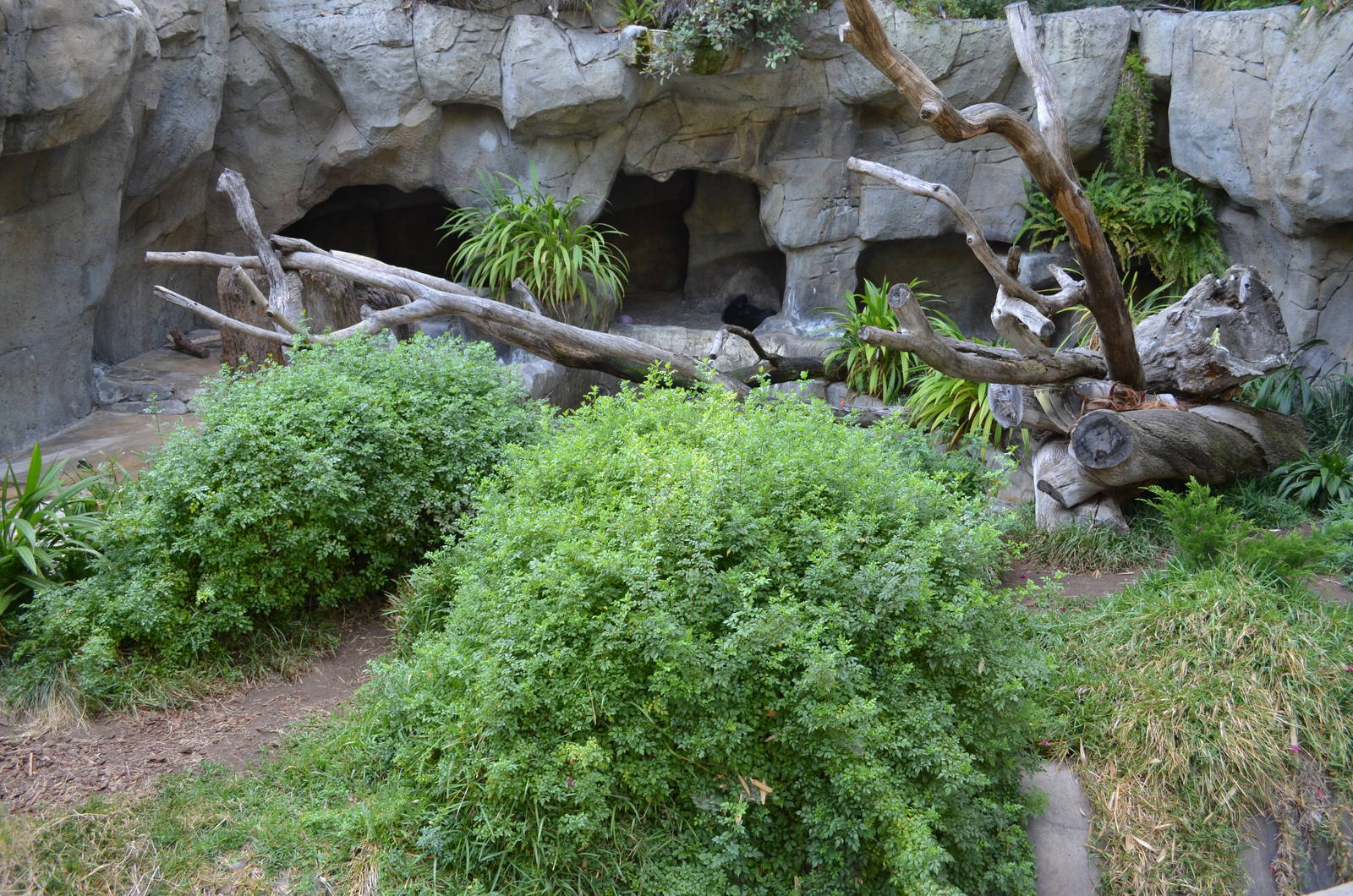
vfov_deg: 47.7
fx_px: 1013
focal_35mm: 27
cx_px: 676
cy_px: 448
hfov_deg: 67.5
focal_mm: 18
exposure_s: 1/100
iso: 400
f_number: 5
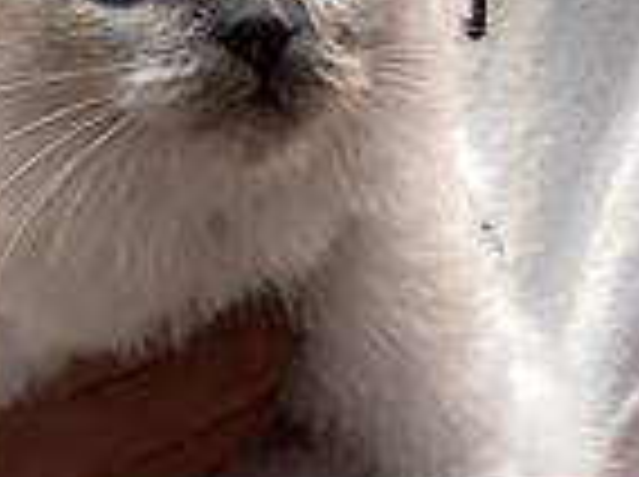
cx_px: 130
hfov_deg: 15.0
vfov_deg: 11.3
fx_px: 2414
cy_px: 333
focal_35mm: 131
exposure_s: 1/50
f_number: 2.4
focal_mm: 3.3
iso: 100
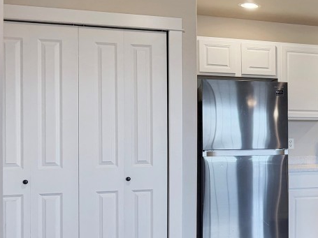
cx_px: 354
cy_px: 137
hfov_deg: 31.4
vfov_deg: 27.0
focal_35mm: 54
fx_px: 496
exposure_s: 1/120
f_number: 1.78
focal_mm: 6.76
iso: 125
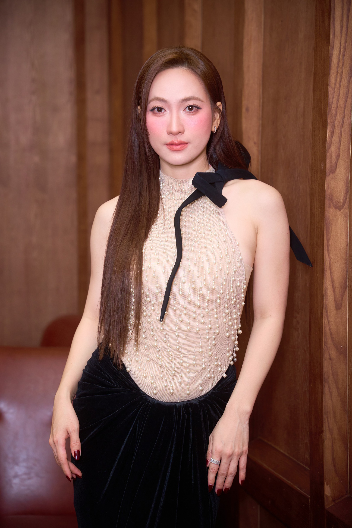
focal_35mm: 70
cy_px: 264
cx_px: 176
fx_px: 1027
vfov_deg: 28.8
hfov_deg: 19.5
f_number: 2.8
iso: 500
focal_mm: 70
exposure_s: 1/125
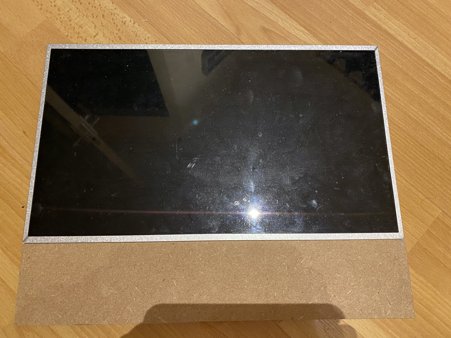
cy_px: 169
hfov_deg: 67.3
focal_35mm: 26
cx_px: 226
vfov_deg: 53.1
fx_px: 339
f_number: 1.8
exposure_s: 1/25
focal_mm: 4.25
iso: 500
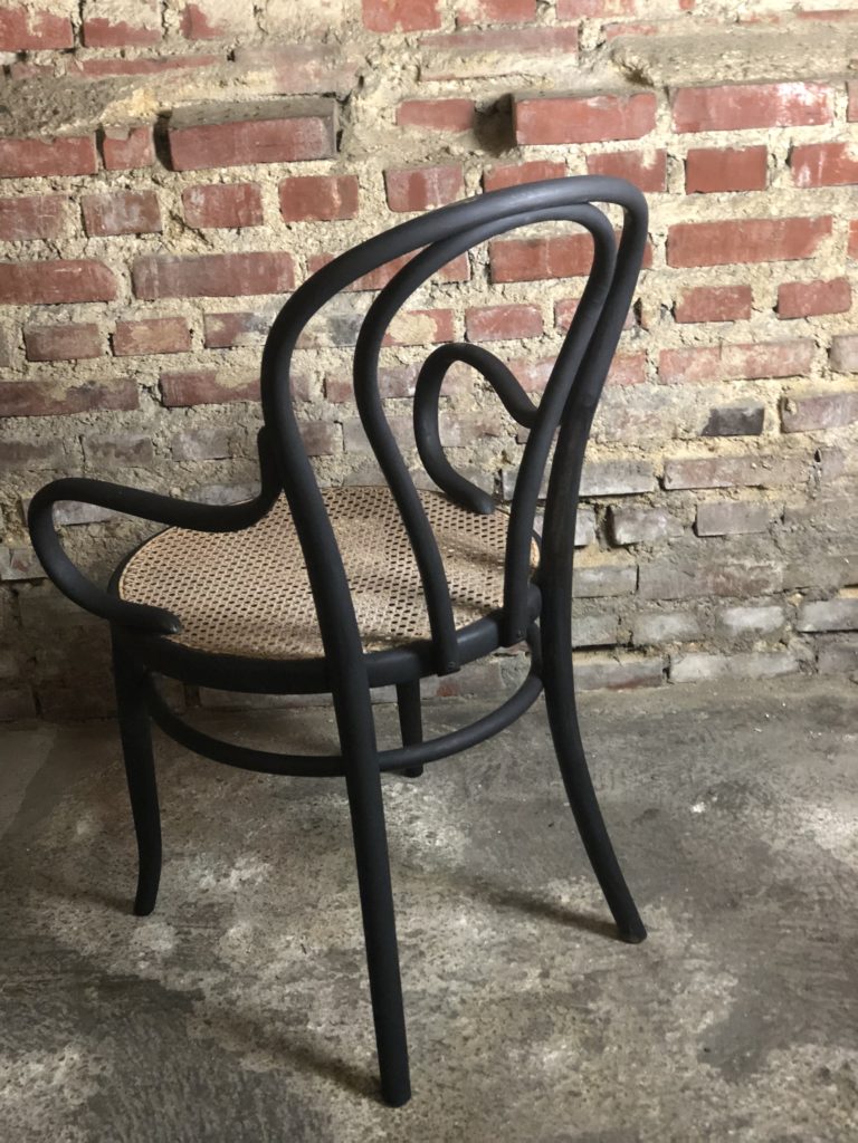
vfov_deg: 36.8
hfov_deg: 28.0
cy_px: 572
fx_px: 1719
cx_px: 429
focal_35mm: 52
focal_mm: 6
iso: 160
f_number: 2.4
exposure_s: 1/14
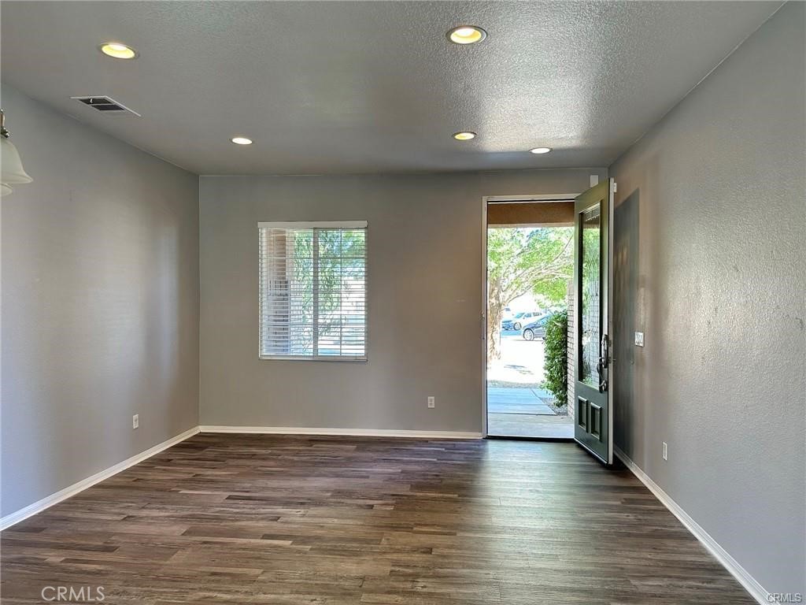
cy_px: 302
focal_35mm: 24
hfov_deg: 71.6
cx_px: 403
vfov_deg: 56.8
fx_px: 559
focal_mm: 6.86
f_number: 1.78
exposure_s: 1/120
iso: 160
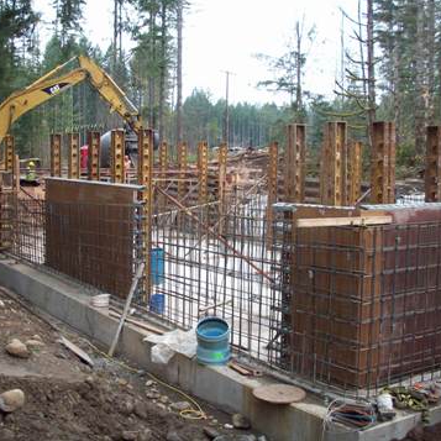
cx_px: 158
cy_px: 220
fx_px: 634
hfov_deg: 38.0
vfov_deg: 38.3
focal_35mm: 44
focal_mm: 6.2
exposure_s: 1/86.5
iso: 80
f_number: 2.8
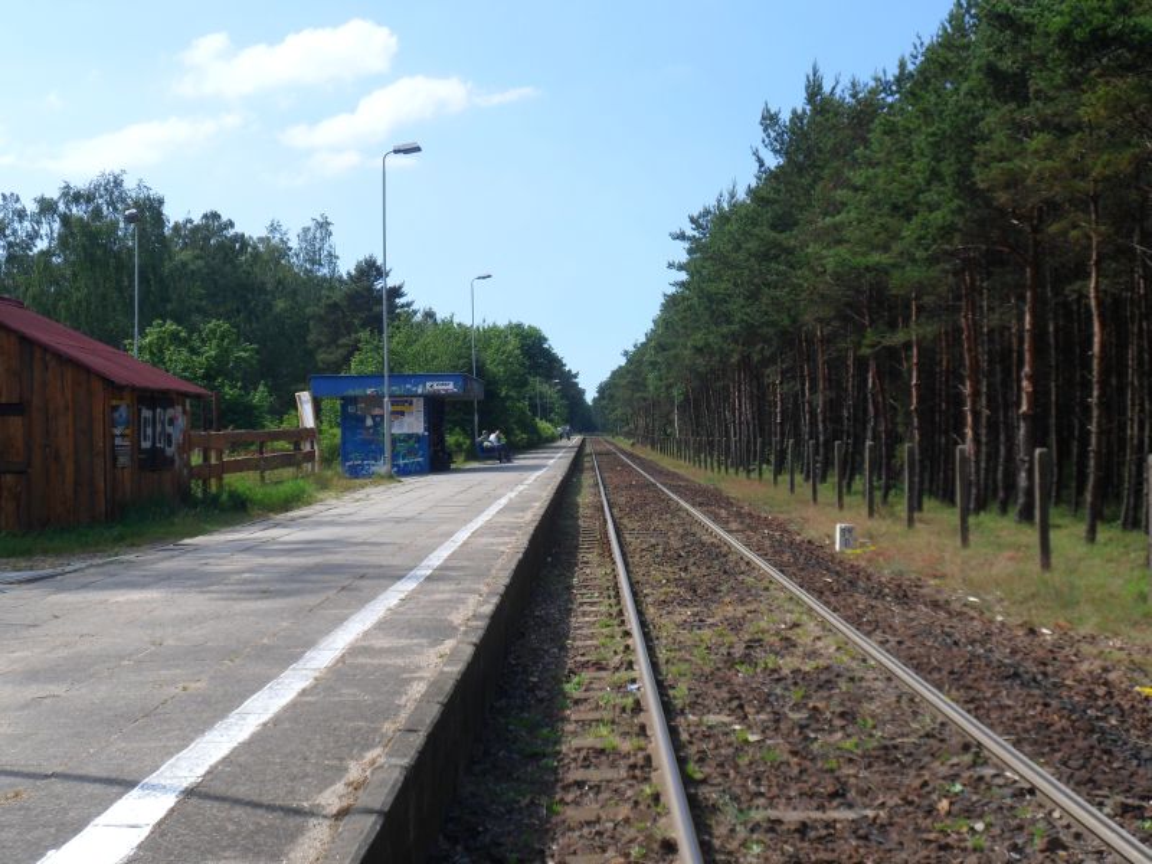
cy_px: 432
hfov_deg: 44.8
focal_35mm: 42
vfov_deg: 34.3
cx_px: 576
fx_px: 1398
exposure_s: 1/500
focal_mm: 6.5
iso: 80
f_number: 4
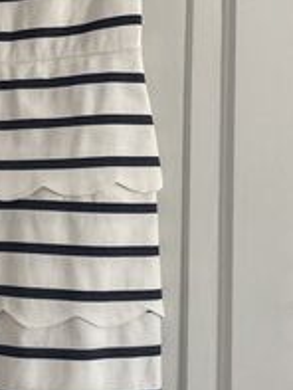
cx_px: 47
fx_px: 609
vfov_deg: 35.4
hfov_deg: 26.4
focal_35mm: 54
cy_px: 152
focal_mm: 3.99
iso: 160
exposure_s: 1/60
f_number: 1.8
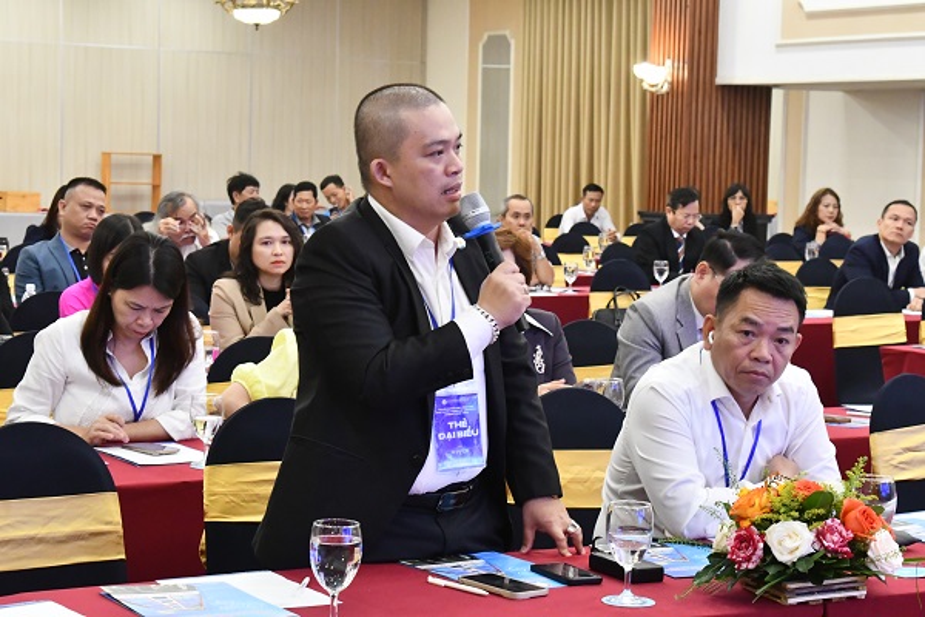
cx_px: 462
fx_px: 2004
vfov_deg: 17.5
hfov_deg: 26.0
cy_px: 308
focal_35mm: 78
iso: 8000
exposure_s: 1/80
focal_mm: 52
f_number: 9
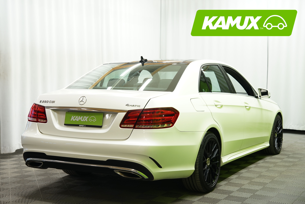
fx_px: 483
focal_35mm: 57
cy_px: 102
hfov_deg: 35.1
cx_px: 152
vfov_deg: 23.8
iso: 500
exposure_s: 1/15
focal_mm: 57
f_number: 5
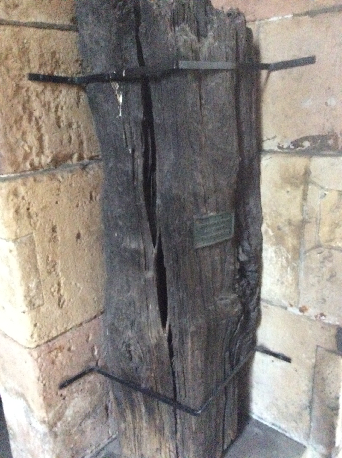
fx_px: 423
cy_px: 229
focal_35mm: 32
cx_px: 171
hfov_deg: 44.1
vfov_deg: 56.9
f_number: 2.4
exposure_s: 1/17
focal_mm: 3.3
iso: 640
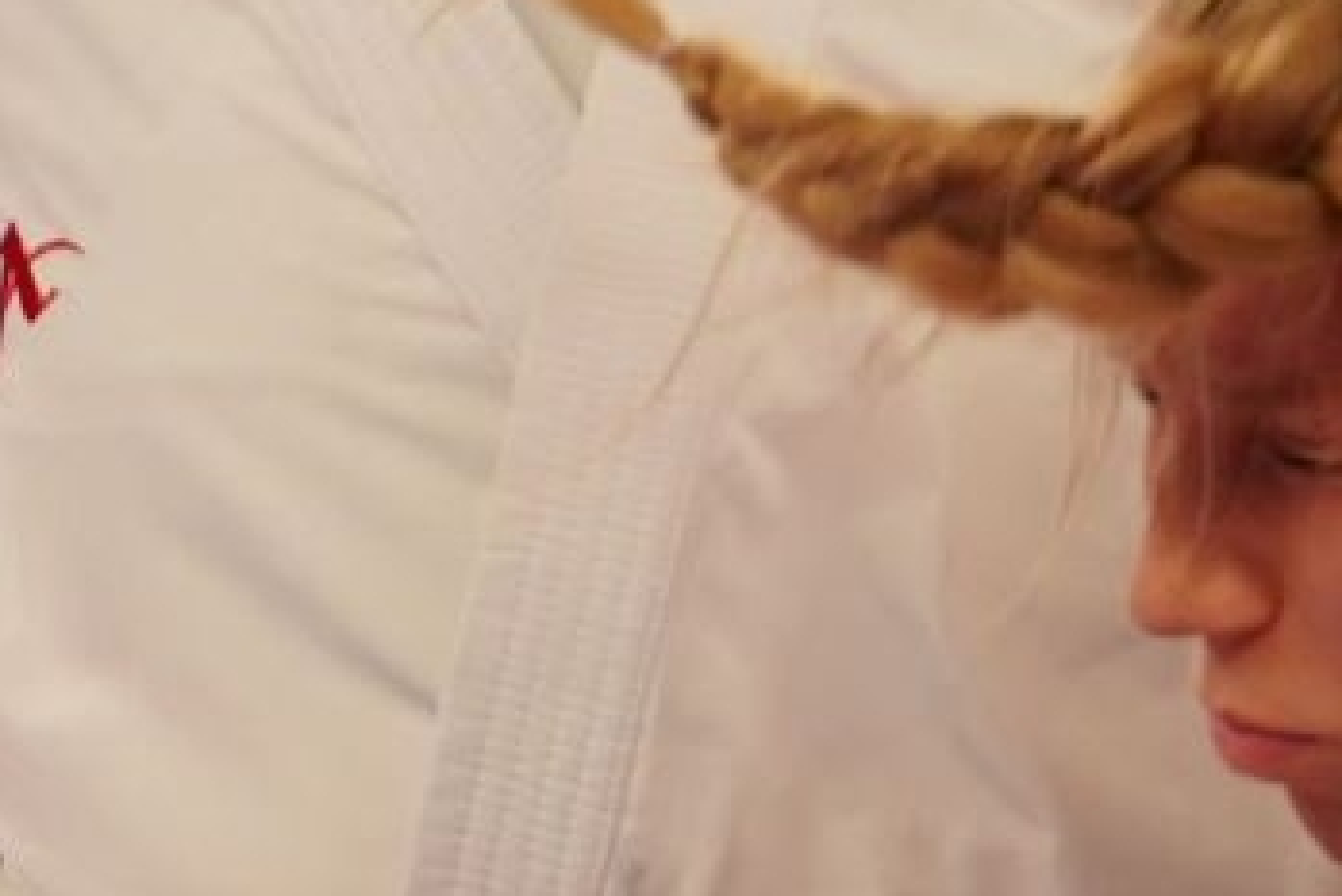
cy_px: 500
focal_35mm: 1530
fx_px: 57056
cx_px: 746
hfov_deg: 1.3
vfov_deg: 0.9
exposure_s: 1/1000
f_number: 2.8
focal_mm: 198
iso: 1600
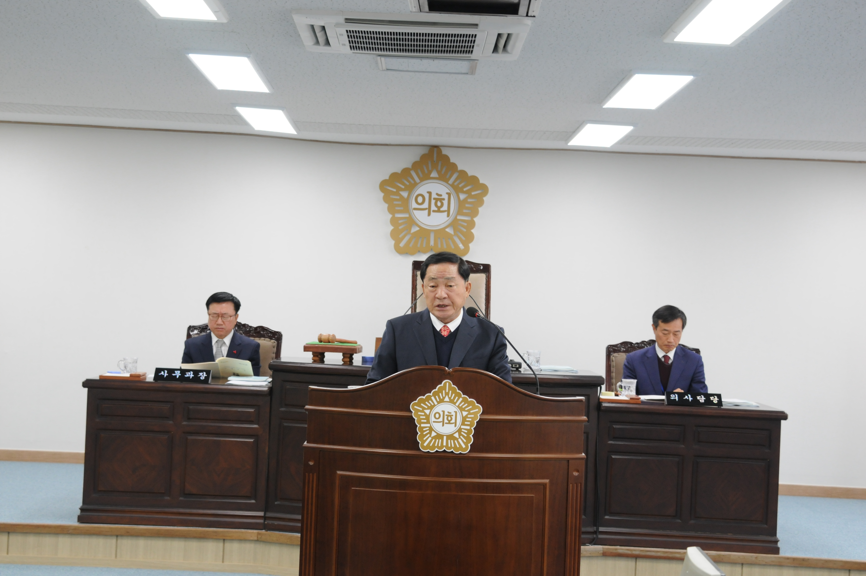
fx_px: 1622
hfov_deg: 29.9
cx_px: 433
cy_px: 288
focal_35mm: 68
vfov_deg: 20.1
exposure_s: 1/40
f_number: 5.6
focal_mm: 45
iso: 800
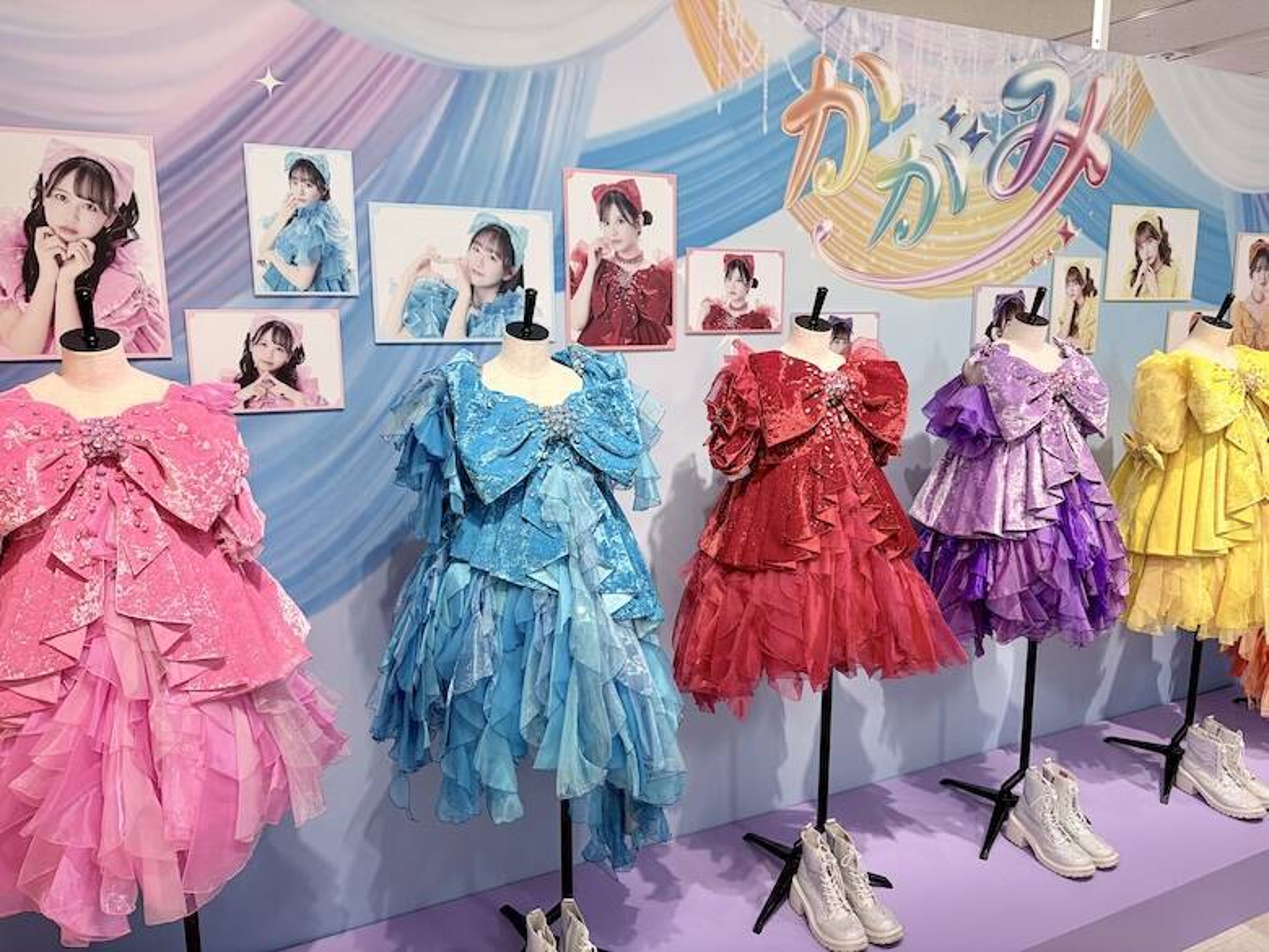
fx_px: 953
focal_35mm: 26
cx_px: 634
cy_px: 476
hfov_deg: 67.3
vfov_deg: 53.1
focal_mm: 5.96
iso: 64
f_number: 1.6
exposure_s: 1/50
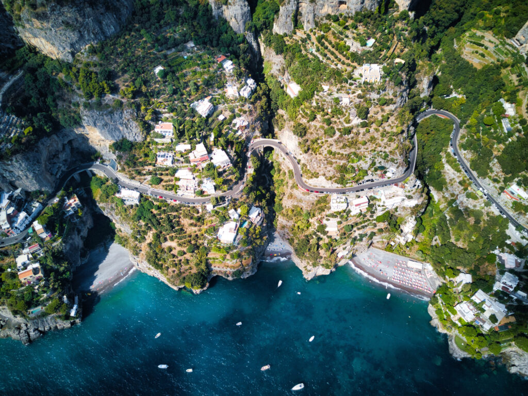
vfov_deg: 53.1
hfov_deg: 67.3
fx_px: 397
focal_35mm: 26
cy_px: 198
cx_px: 264
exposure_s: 1/170
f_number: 2.2
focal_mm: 4.73
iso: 100
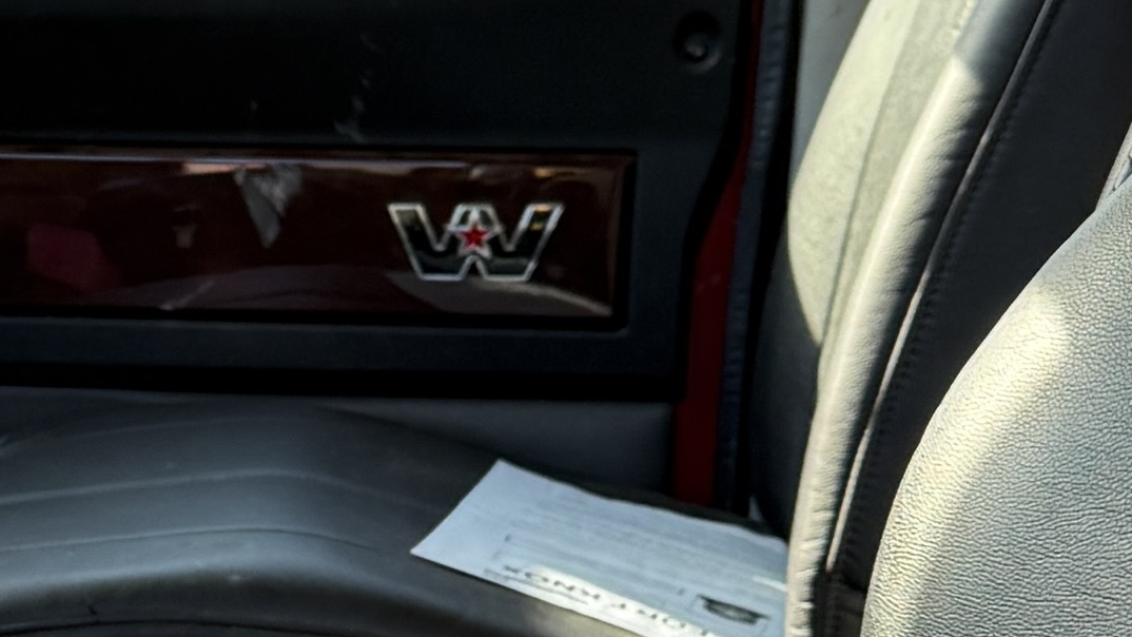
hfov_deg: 14.9
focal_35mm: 139
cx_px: -231
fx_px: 4172
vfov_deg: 8.7
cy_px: 710
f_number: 1.78
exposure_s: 1/367
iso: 100
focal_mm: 6.76
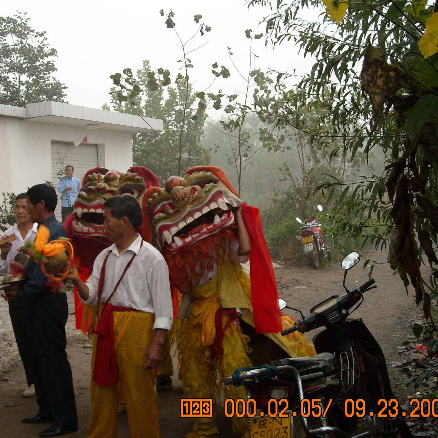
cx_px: 129
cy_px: 198
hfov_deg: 33.6
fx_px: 716
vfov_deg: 34.0
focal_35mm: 50
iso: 113
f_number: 2.8
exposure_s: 1/60
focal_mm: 5.7
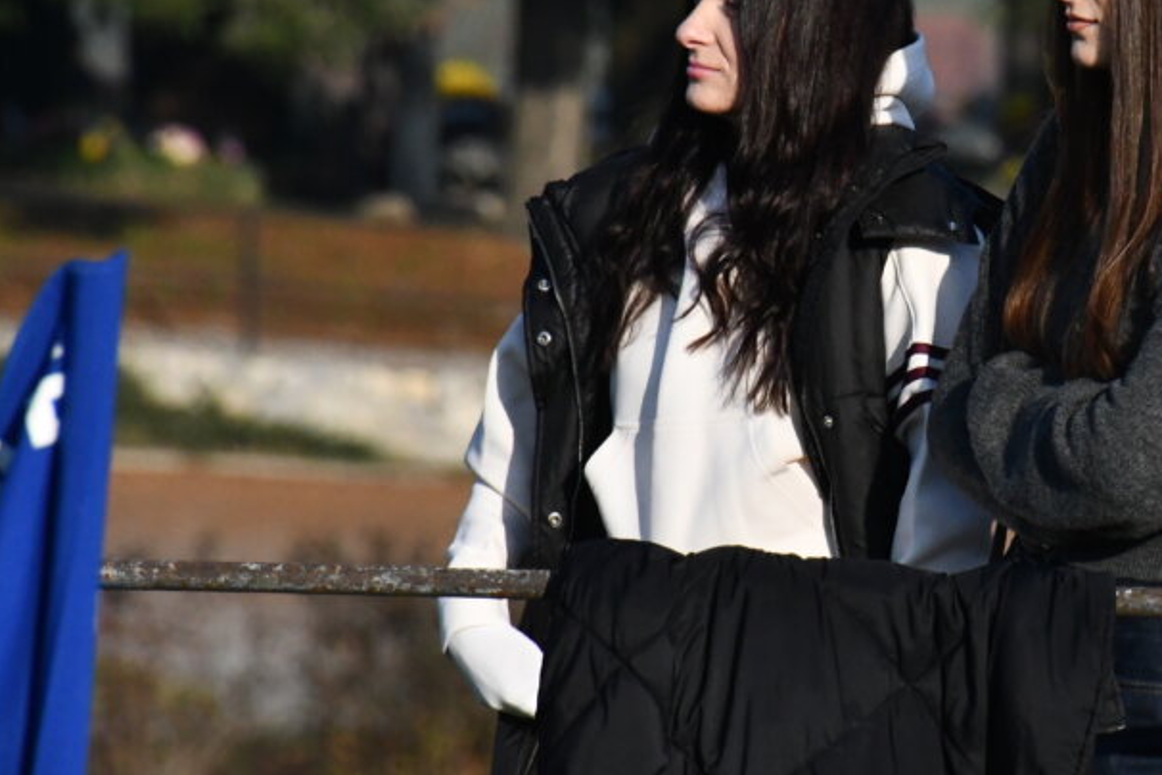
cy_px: 296
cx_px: 978
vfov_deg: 1.6
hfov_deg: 2.5
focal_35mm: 837
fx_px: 27014
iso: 3200
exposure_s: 1/8000
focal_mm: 330
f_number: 11
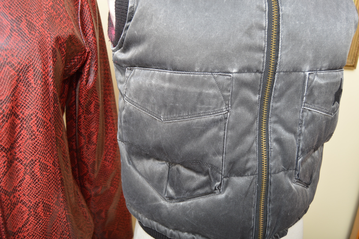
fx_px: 344
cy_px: 120
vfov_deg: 38.3
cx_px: 180
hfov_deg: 55.1
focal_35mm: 34
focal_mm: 23
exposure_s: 1/200
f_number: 3.8
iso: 200
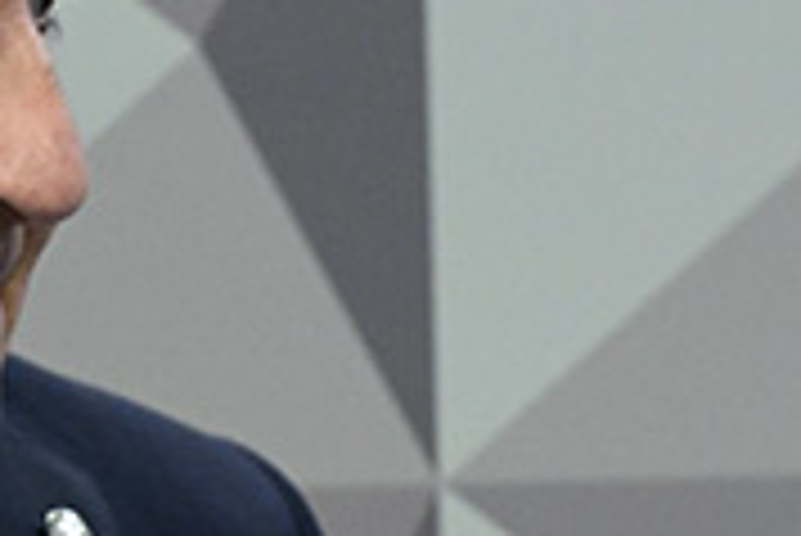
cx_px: 927
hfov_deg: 6.0
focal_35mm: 342
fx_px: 7615
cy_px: 635
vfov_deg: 4.0
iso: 4000
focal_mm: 71
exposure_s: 1/160
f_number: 5.6
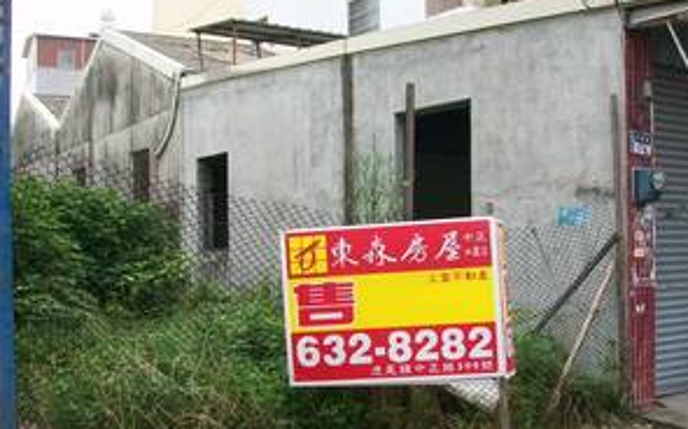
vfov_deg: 29.1
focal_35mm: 44
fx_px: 825
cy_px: 242
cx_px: 415
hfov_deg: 45.0
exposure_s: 1/500
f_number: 2.8
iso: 80
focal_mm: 5.7
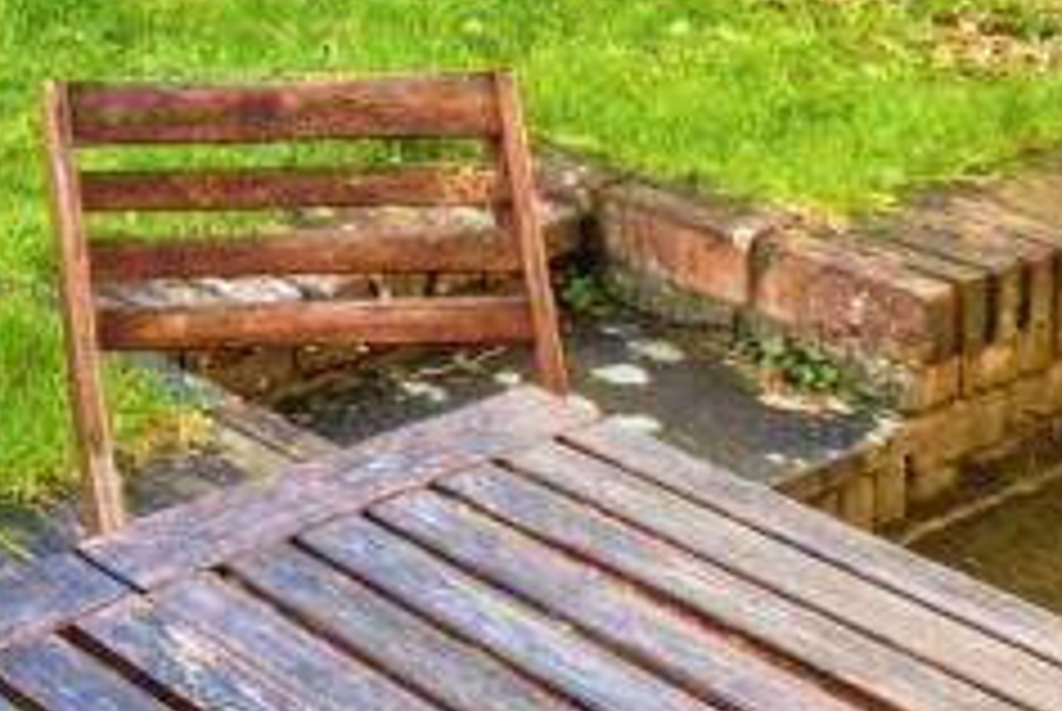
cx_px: -567
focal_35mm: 65
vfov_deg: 19.9
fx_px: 1920
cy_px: -110
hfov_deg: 23.9
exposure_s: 1/200
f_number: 8
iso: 400
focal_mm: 10
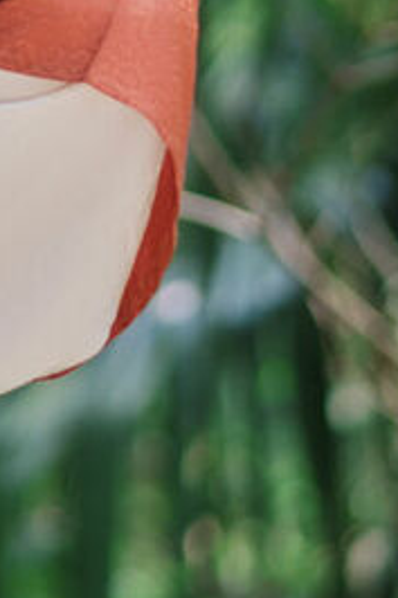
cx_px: -193
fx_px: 8368
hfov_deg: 2.7
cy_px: -574
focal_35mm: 504
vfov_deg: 4.0
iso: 100
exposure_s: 1/1250
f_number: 2
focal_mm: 85
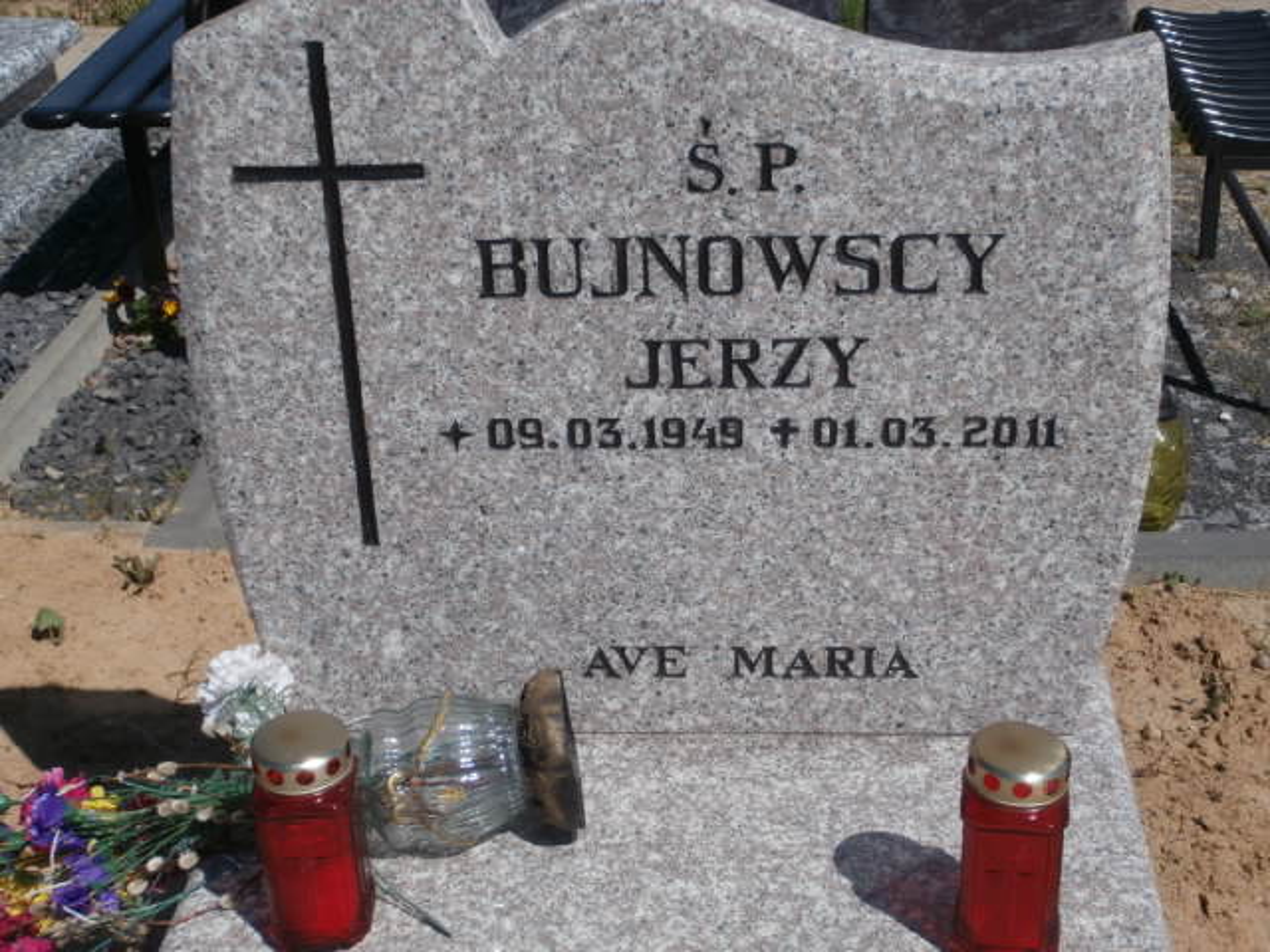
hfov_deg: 33.8
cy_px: 476
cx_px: 635
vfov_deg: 25.7
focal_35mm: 57
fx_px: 2091
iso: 100
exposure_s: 1/1250
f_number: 4.5
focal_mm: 10.11
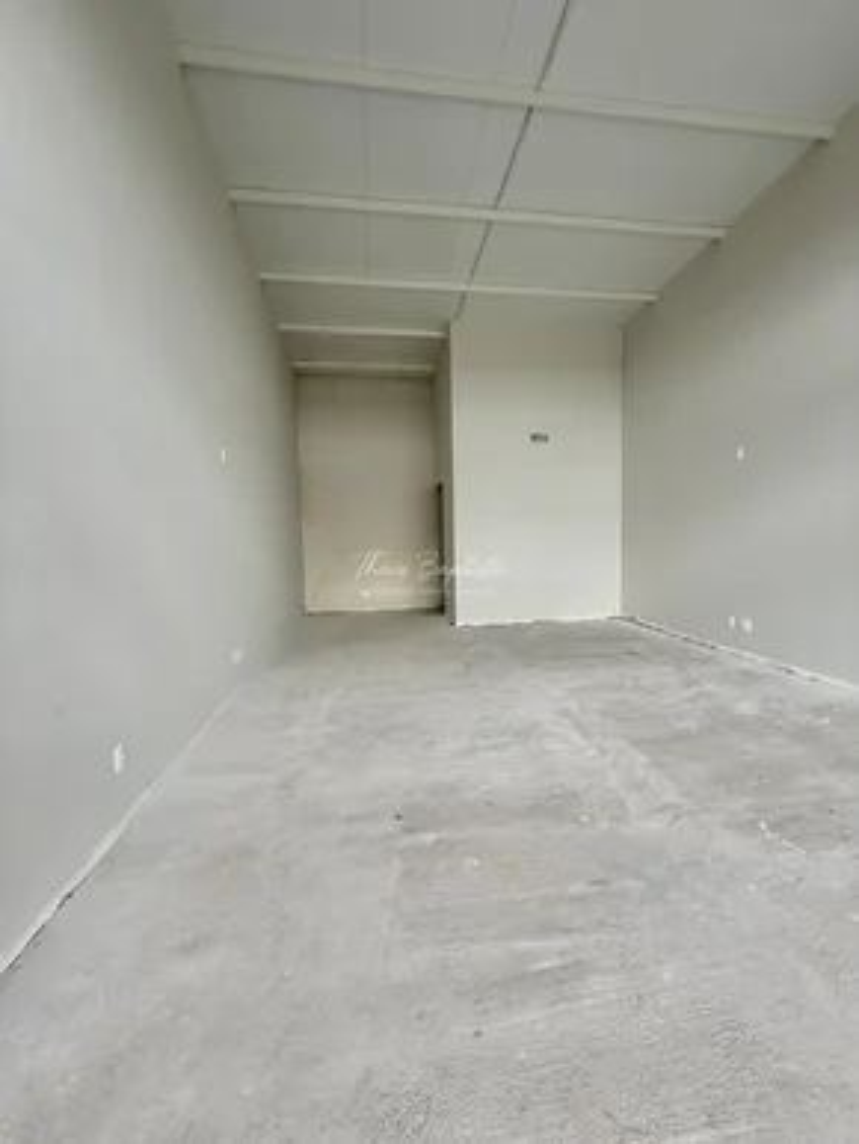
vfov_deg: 102.0
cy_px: 572
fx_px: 463
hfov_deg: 85.7
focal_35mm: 14
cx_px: 430
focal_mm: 2.22
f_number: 2.2
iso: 50
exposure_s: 1/198
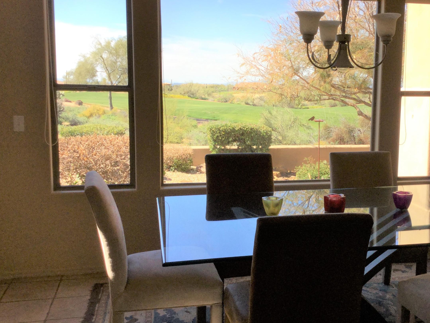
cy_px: 146
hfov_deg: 43.4
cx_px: 280
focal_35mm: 43
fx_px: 534
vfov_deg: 33.6
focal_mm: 3.3
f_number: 2.4
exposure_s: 1/337
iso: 25
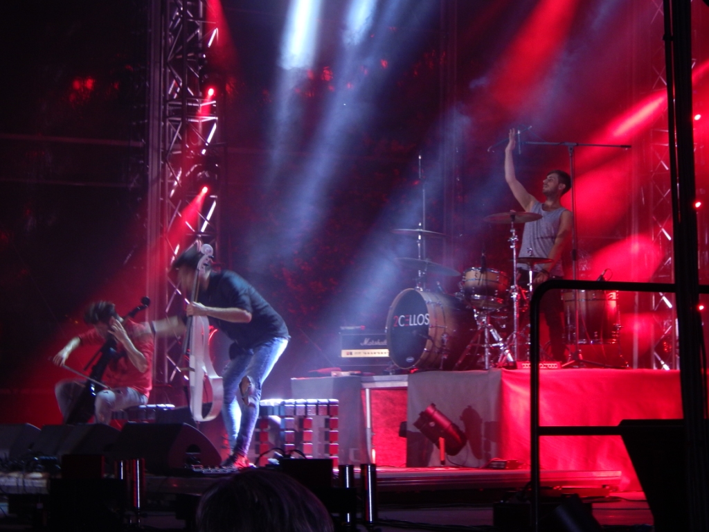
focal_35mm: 114
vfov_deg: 13.0
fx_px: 2335
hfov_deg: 17.3
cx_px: 354
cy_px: 266
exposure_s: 1/30
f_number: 4.6
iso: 200
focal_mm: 20.5
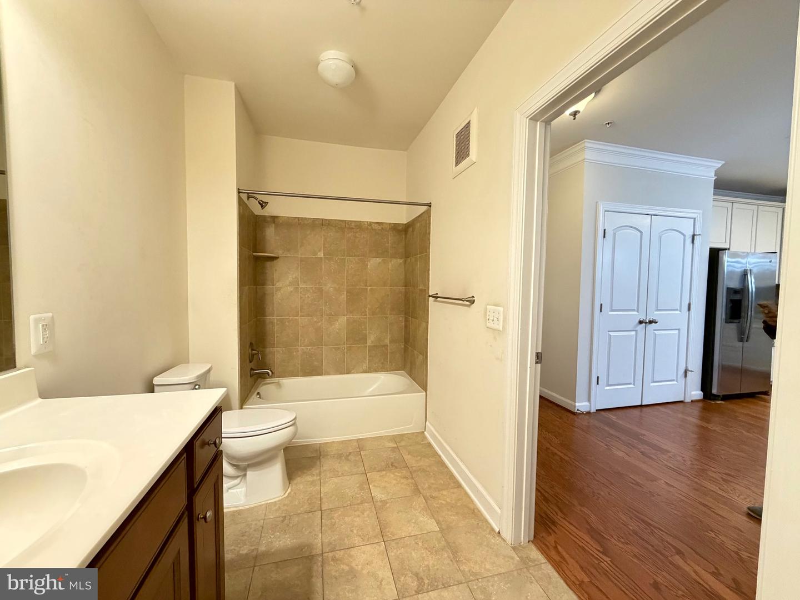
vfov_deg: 85.7
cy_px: 300
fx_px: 324
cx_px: 400
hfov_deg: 102.1
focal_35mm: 14
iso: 500
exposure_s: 1/60
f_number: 2.2
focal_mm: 2.22
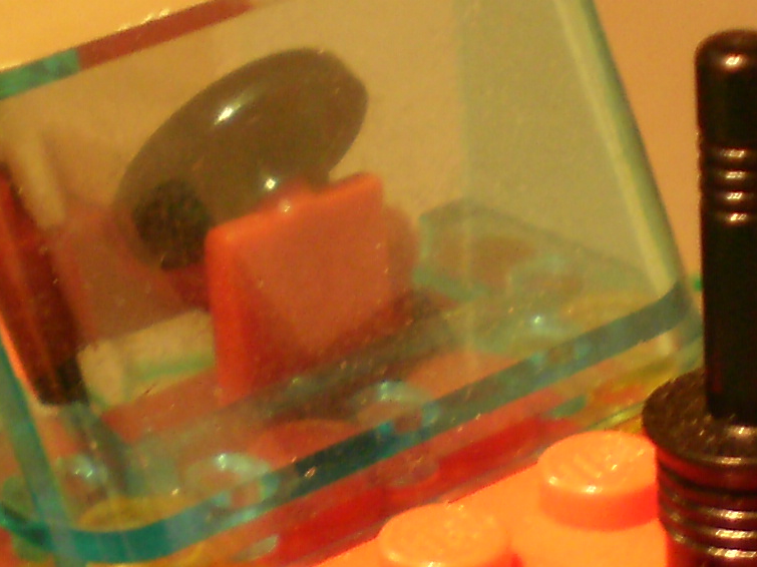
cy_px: 561
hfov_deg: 11.3
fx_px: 3805
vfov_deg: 8.5
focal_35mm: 174
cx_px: 554
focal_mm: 6.3
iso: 125
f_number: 3.1
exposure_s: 1/3
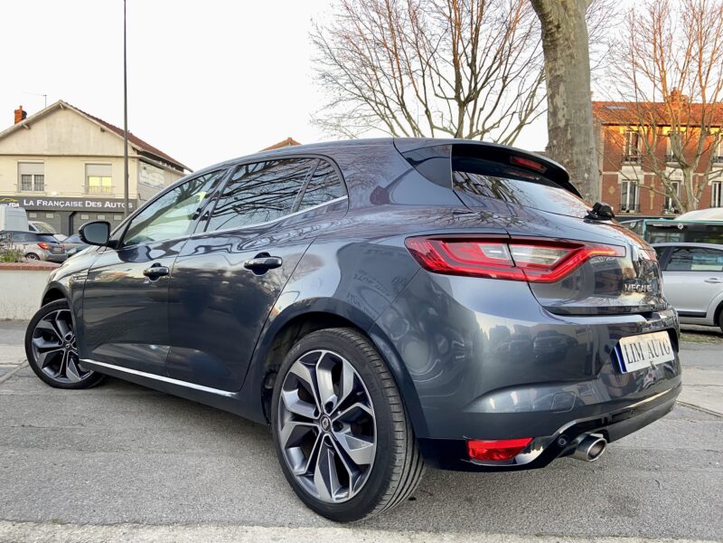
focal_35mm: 26
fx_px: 543
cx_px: 362
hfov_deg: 67.3
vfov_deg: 53.1
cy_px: 272
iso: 125
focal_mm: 4.25
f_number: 1.8
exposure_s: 1/95
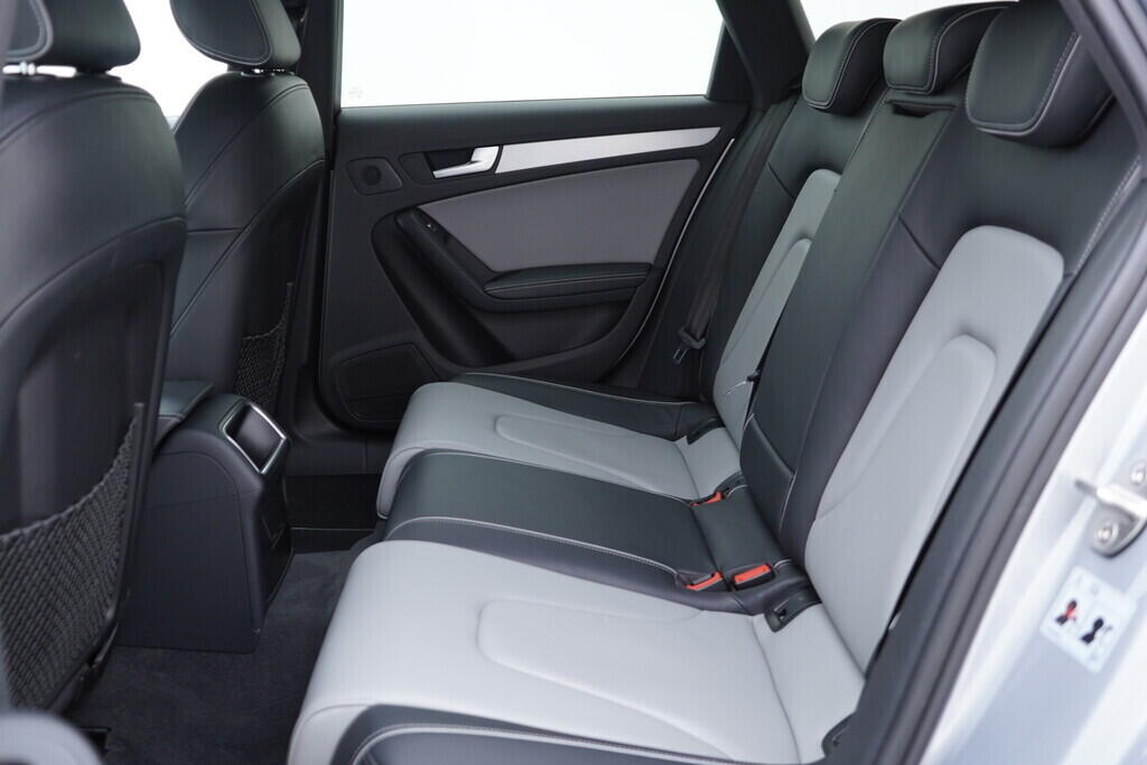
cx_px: 574
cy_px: 382
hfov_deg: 53.1
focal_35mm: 36
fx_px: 1147
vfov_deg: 36.9
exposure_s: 1/40
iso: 320
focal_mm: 24
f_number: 2.8
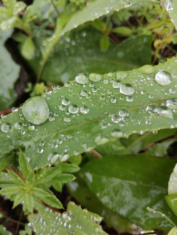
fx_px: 177
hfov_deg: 53.1
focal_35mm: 26
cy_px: 118
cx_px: 88
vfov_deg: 67.3
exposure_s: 1/100
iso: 64
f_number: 1.8
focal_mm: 4.75
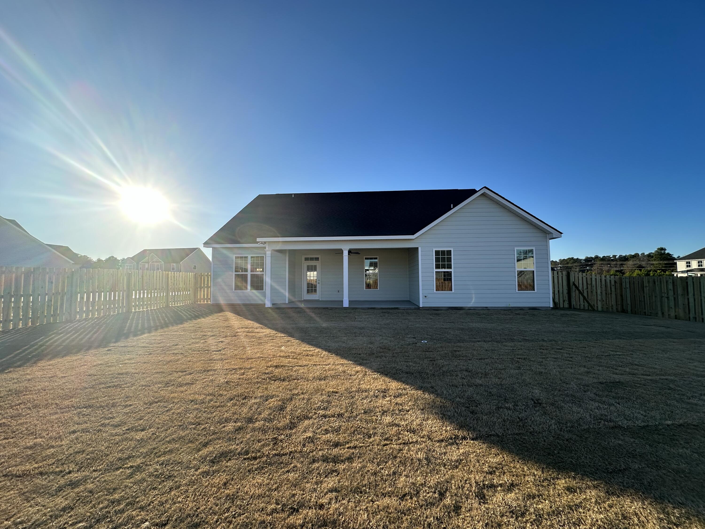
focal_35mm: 14
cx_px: 352
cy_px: 264
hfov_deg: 102.1
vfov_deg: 85.7
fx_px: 285
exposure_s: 1/1159
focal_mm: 2.22
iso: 40
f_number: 2.2
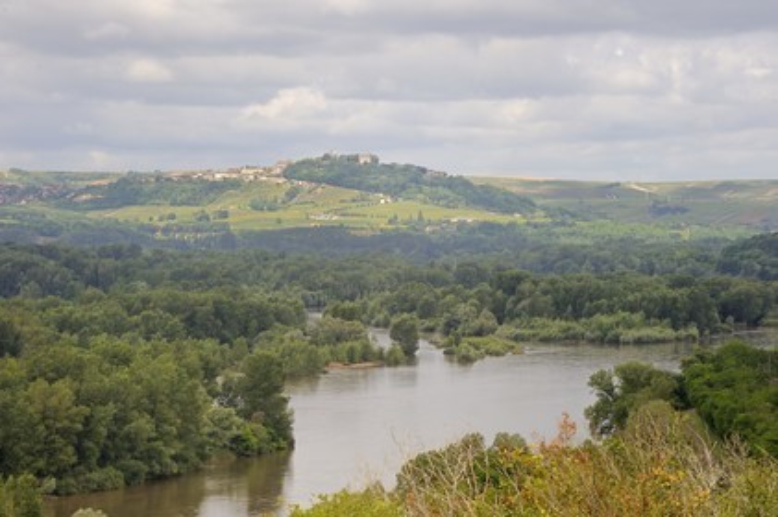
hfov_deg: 11.8
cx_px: 389
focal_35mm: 175
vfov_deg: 7.8
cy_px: 258
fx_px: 3779
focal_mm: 175
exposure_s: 1/320
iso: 400
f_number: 13
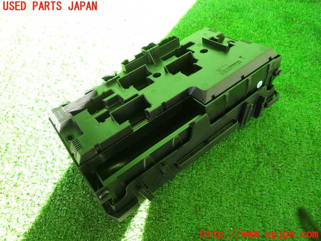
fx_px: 232
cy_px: 120
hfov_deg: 69.4
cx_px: 160
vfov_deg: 54.9
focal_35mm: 25
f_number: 2
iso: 100
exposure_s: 1/80
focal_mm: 4.5
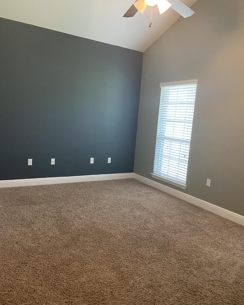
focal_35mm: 28
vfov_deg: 62.2
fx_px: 253
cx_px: 120
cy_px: 153
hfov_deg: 51.5
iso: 320
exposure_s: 1/60
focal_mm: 4.25
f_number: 1.8
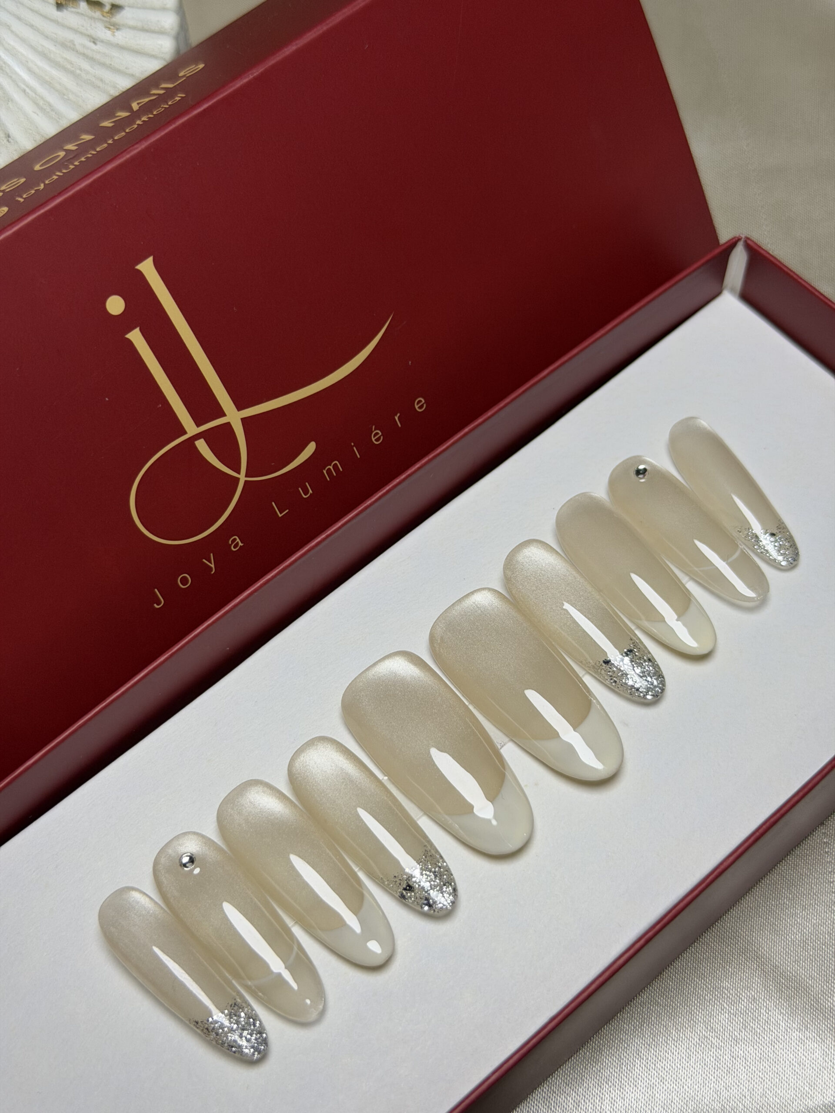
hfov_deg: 30.3
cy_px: 556
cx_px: 418
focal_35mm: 48
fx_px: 1544
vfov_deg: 39.7
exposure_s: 1/108
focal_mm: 6.76
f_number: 1.78
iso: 100
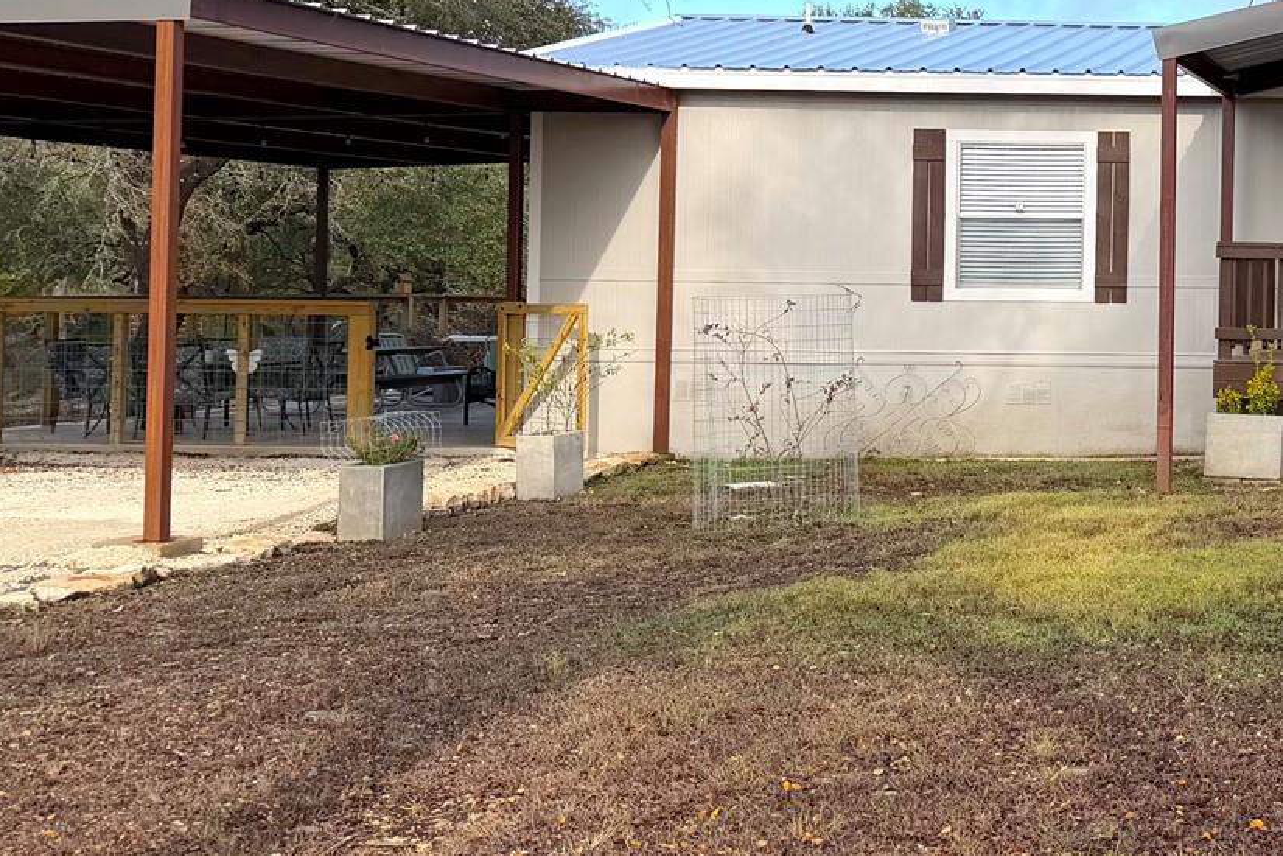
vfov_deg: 21.8
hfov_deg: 28.7
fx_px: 2209
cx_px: 1487
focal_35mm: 62
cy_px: 238
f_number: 1.78
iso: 80
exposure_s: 1/1949
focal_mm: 6.76
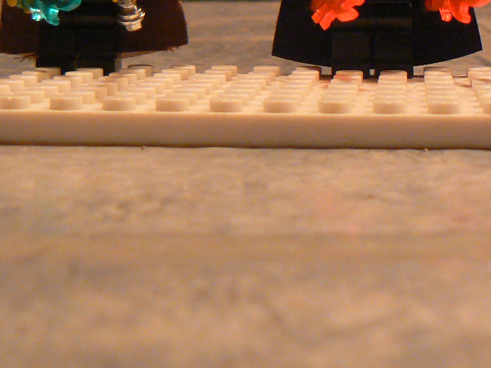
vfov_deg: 15.6
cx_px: 388
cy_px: -30
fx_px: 1305
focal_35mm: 92
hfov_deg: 21.1
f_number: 2.8
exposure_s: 1/4
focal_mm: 6
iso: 200
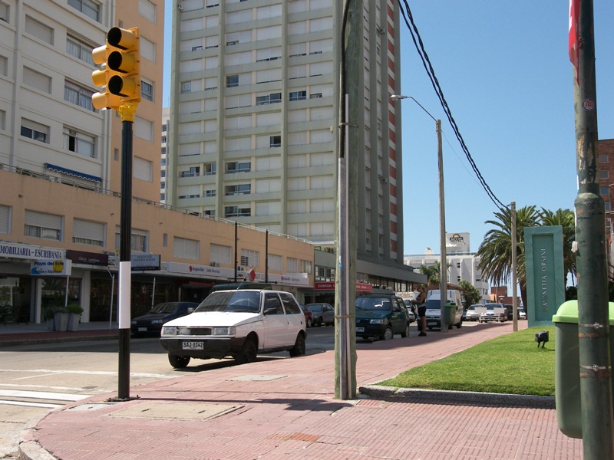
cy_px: 230
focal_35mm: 43
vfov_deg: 33.6
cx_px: 307
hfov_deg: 43.9
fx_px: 763
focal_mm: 8.9
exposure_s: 1/1600
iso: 100
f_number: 3.6
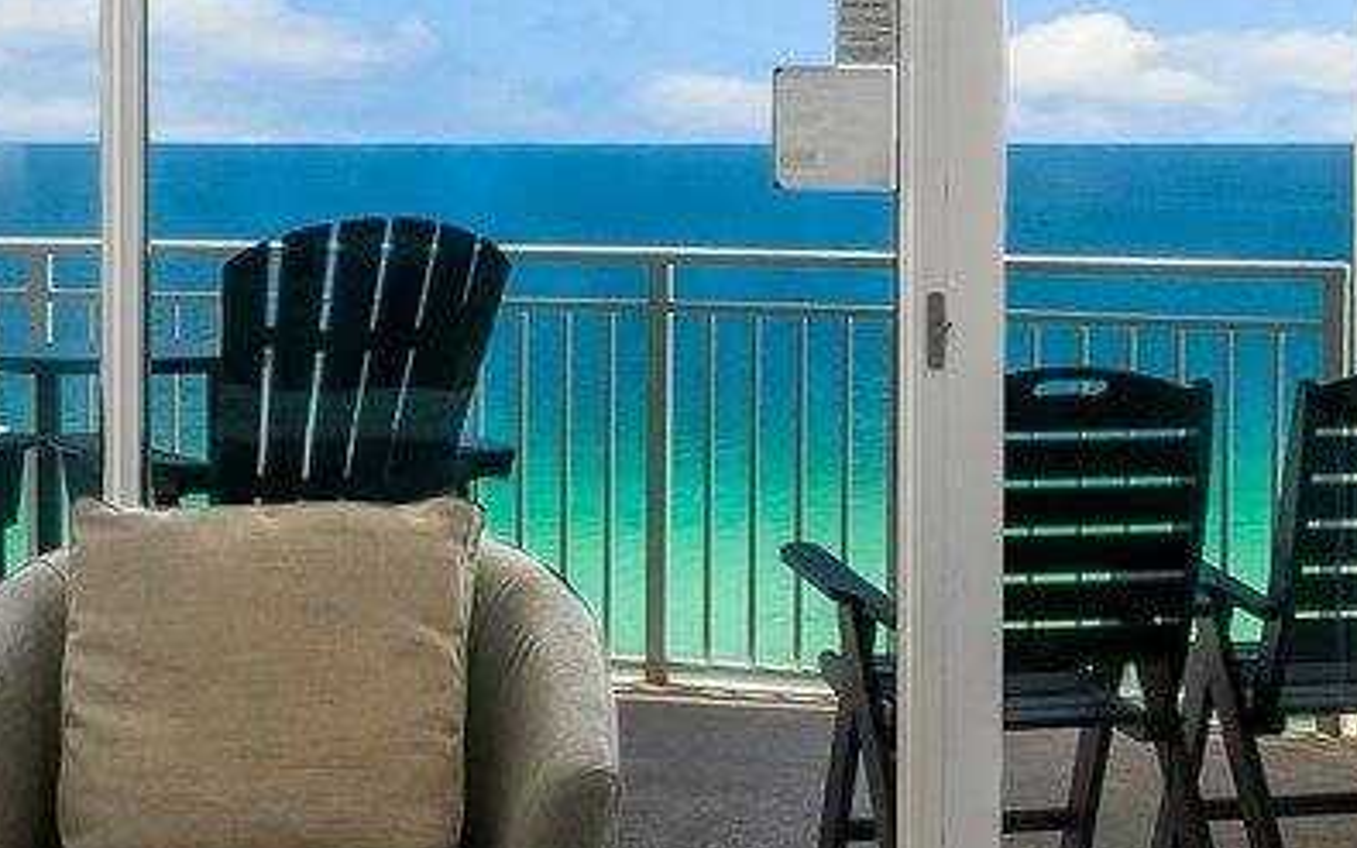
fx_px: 2737
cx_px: 526
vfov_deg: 17.4
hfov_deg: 27.8
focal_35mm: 74
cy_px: 82
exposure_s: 1/15
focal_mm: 14
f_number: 8
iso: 640
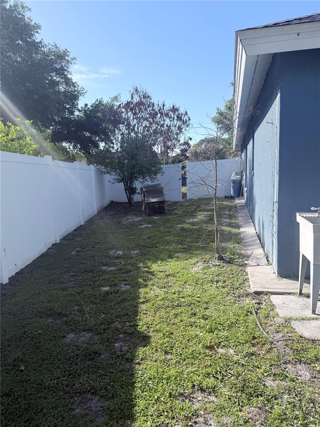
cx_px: 160
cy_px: 214
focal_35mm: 24
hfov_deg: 56.8
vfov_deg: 71.6
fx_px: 296
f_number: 1.78
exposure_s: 1/3145
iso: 80
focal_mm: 6.76
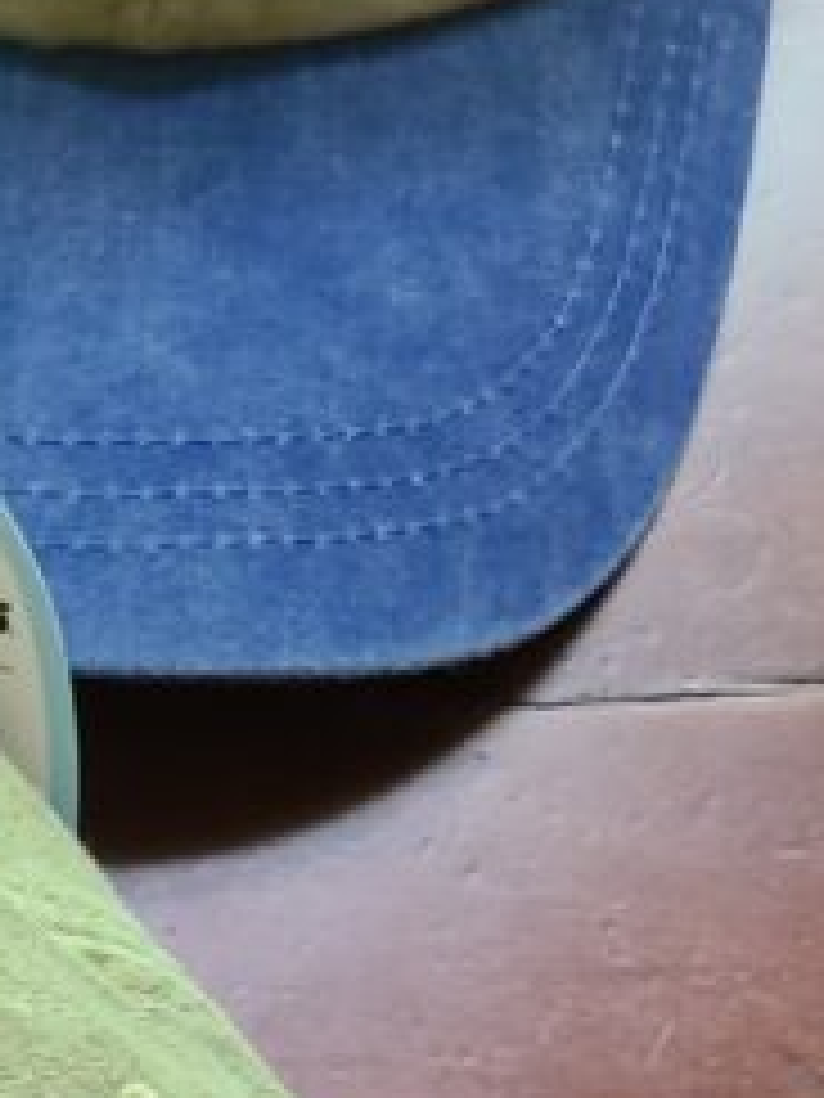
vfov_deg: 17.6
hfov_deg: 12.7
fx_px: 3460
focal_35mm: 109
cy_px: 1089
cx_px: -509
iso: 400
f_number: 1.8
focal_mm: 5.4
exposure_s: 1/40
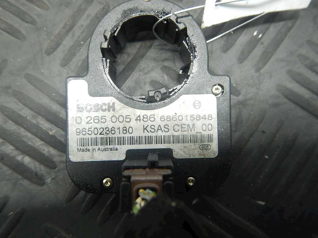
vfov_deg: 56.8
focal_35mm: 24
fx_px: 220
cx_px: 159
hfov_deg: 71.6
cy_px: 119
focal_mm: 4.3
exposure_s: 1/25
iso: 400
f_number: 2.8
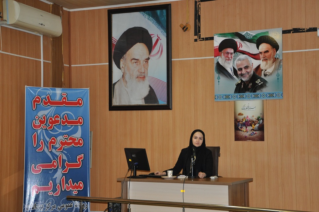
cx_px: 160
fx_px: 597
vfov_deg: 20.1
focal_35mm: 68
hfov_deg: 29.9
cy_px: 106
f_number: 4.8
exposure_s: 1/60
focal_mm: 45
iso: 800
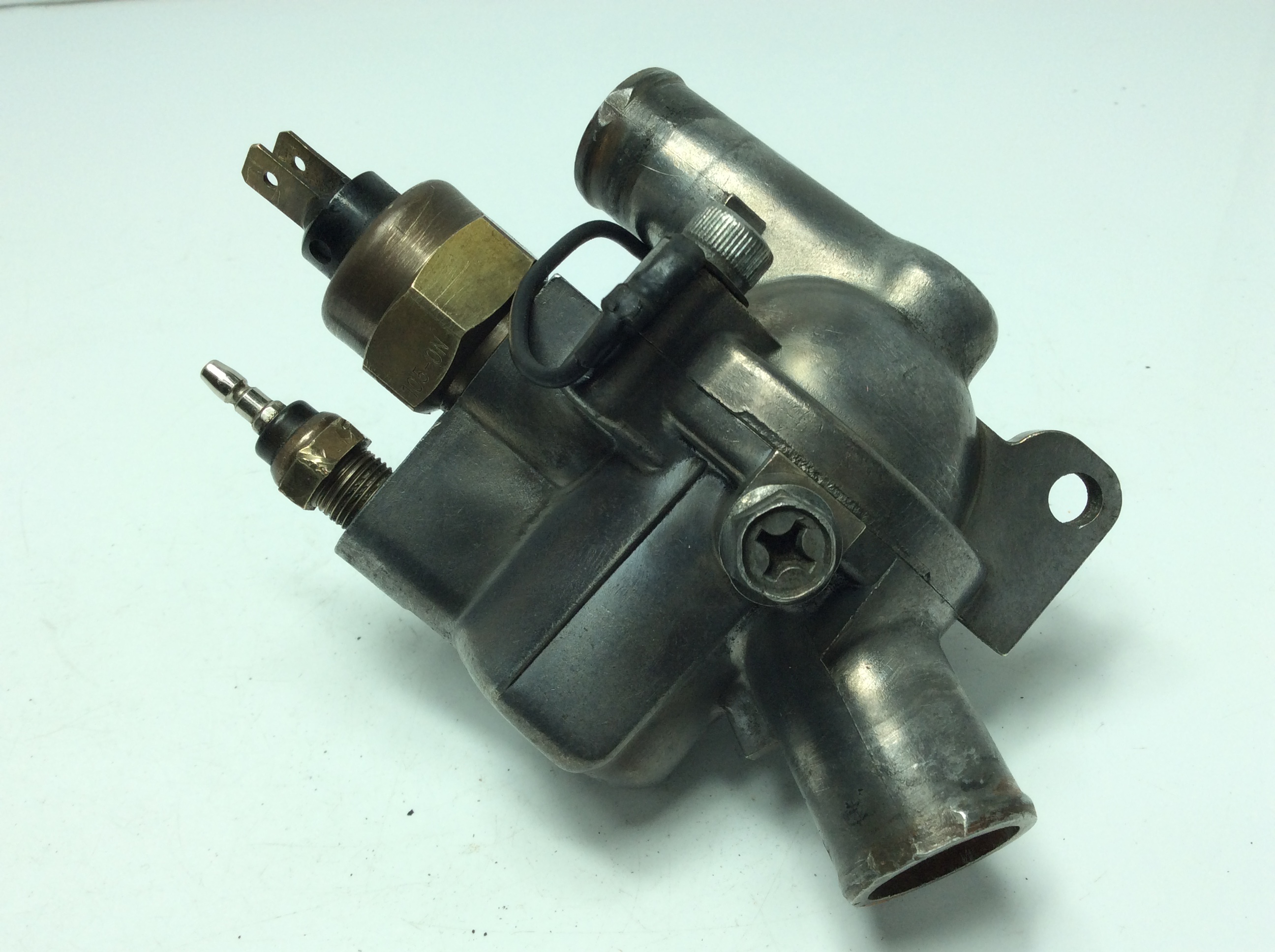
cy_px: 476
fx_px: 1177
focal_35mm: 32
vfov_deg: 44.1
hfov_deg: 56.9
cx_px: 638
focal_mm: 3.3
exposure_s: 1/340
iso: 32
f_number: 2.4
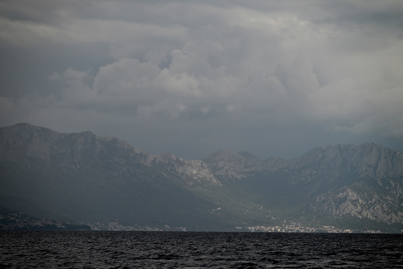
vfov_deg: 9.8
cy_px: 134
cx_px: 202
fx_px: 1567
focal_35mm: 140
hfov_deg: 14.7
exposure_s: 1/1000
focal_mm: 140
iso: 125
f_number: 5.6
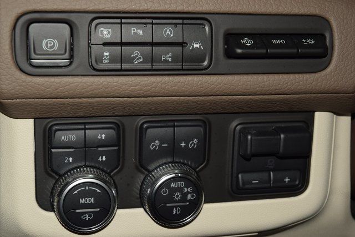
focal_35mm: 72
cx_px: 178
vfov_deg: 18.9
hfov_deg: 28.1
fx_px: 710
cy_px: 118
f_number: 8
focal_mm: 48
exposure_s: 1/60
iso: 100
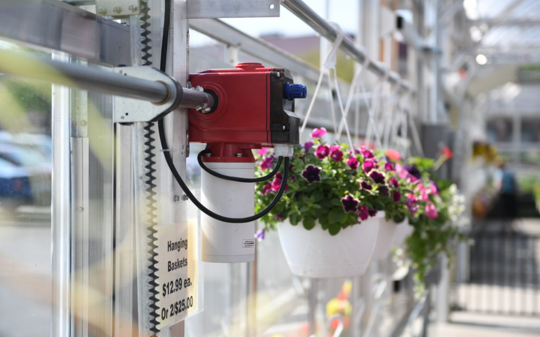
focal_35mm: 72
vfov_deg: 18.1
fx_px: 1059
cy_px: 171
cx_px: 270
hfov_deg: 28.6
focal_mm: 70
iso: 200
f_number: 2.8
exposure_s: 1/400
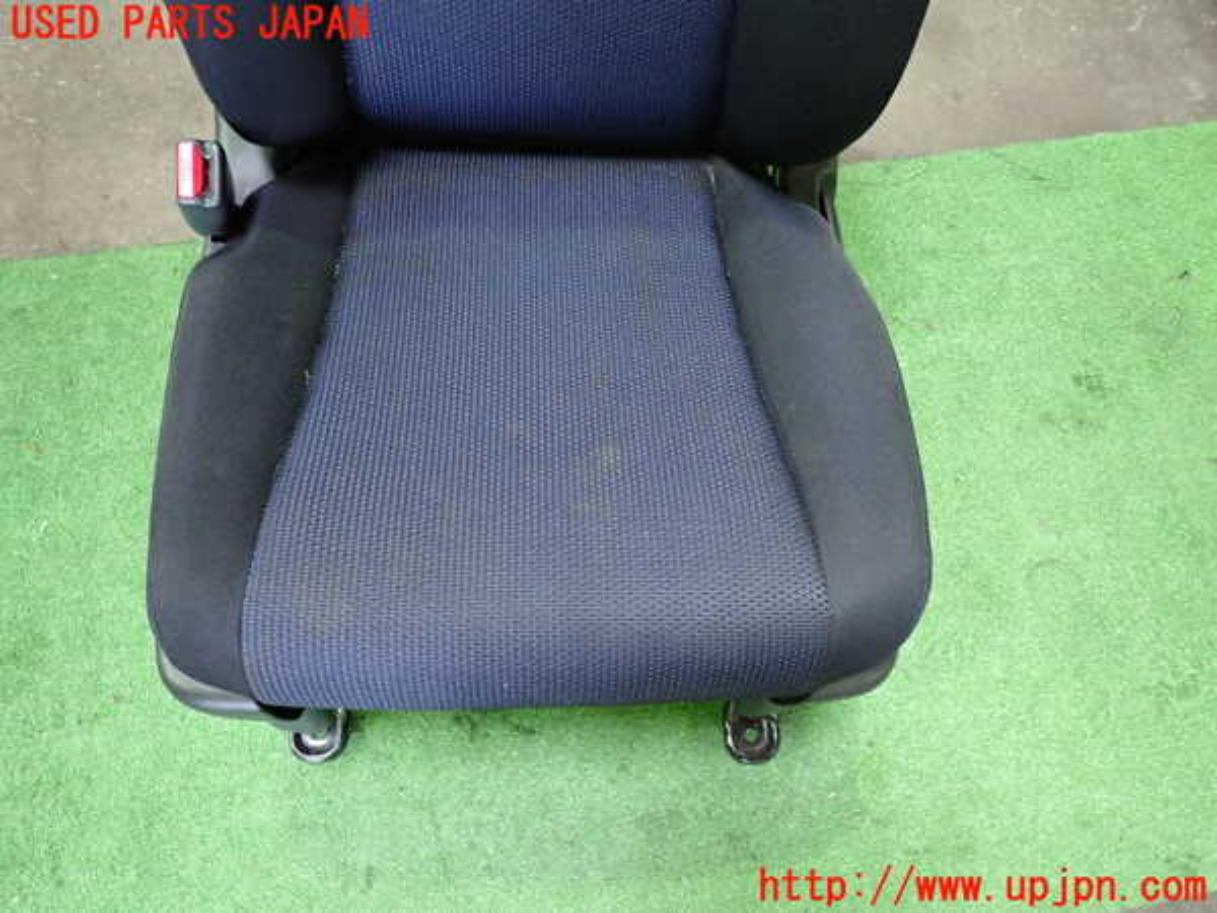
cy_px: 456
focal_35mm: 25
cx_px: 608
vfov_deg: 54.9
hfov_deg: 69.4
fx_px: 879
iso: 400
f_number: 2
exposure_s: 1/30
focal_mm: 4.5
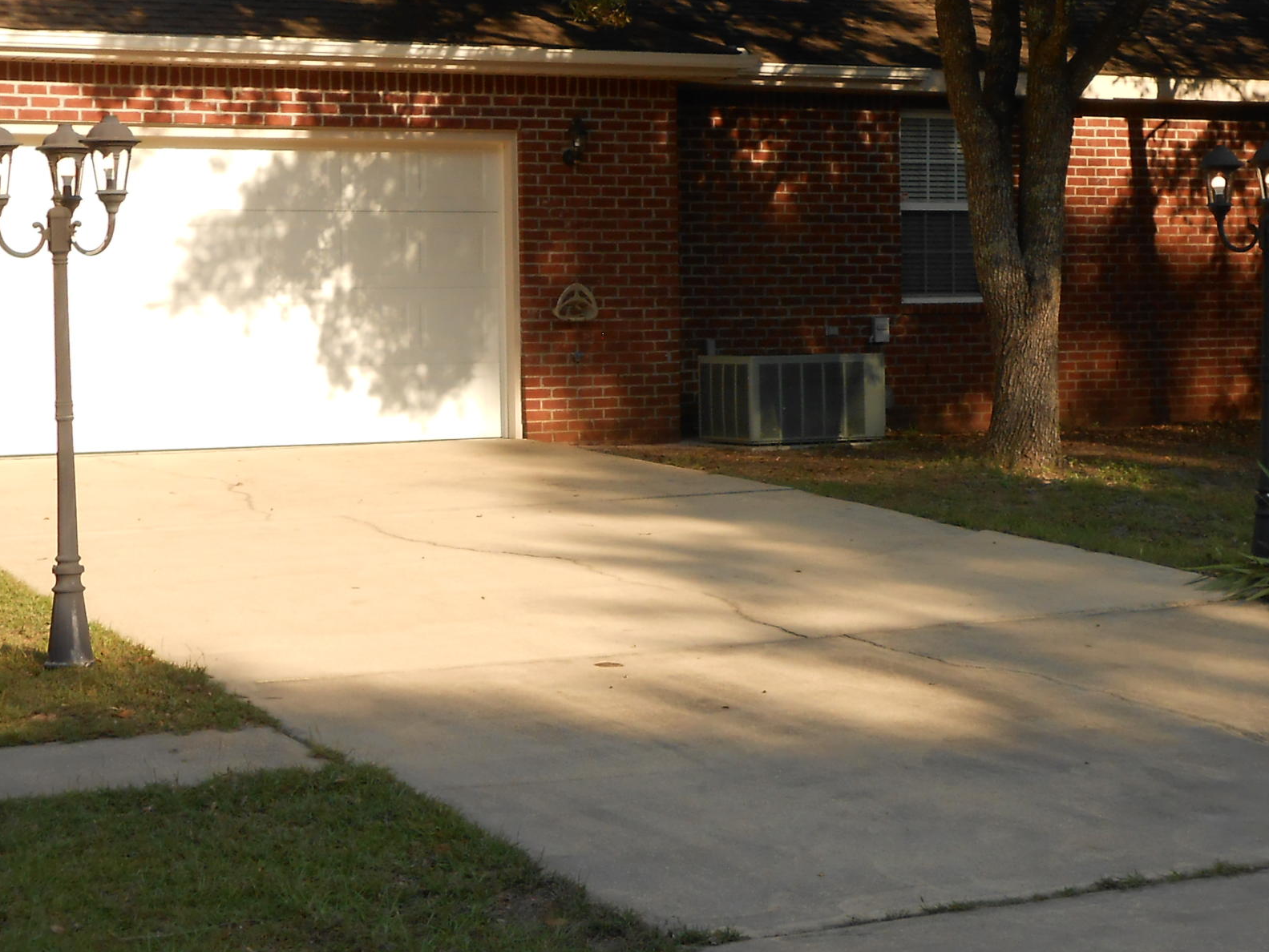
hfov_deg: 27.0
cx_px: 637
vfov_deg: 20.4
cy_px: 373
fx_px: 2640
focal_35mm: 72
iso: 80
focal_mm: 6.8
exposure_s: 1/320
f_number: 4.2
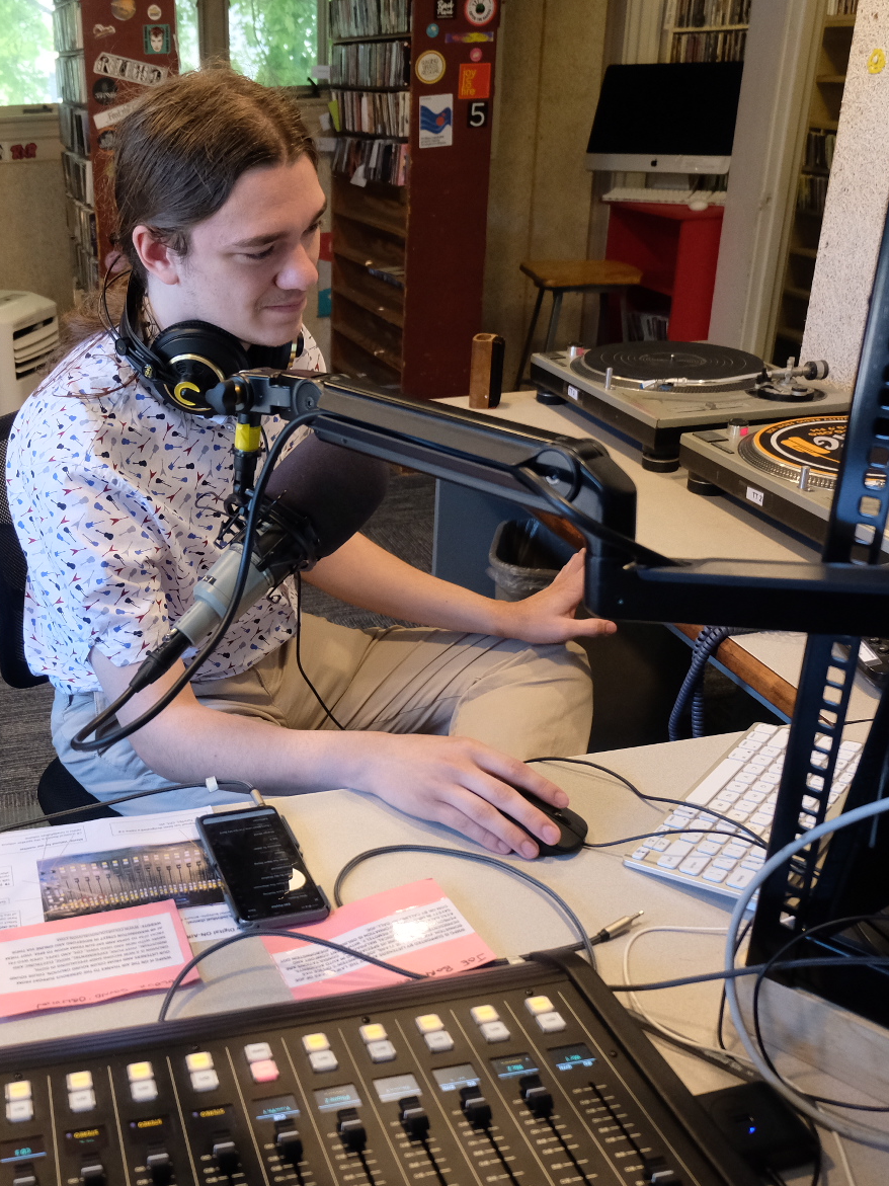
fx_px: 1199
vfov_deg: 52.6
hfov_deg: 39.1
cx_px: 177
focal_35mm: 35
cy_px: 596
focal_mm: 16
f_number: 3.5
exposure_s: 1/160
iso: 1600
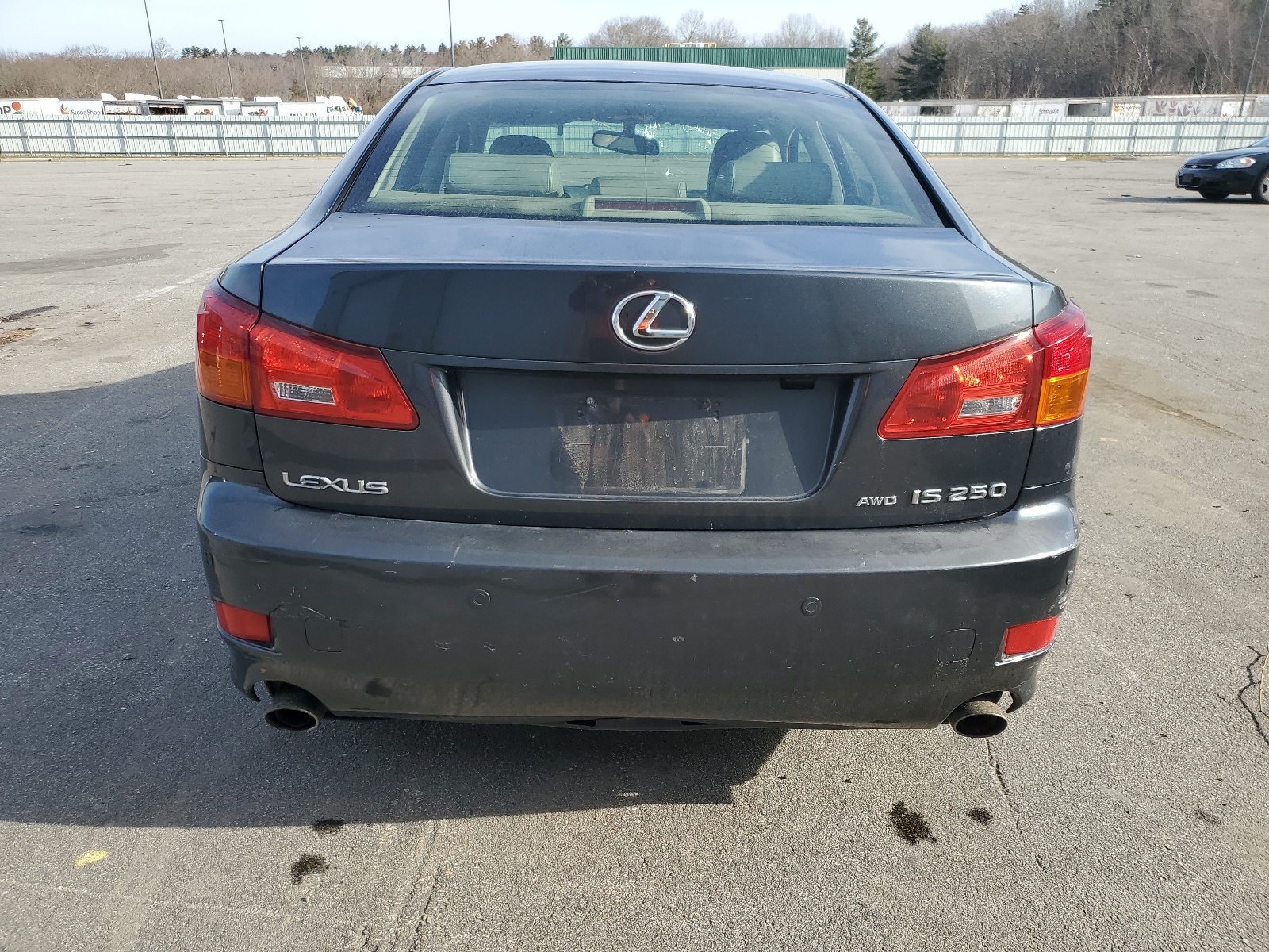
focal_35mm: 26
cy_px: 476
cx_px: 634
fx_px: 953
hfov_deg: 67.3
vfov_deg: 53.1
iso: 50
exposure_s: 1/1429
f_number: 1.5
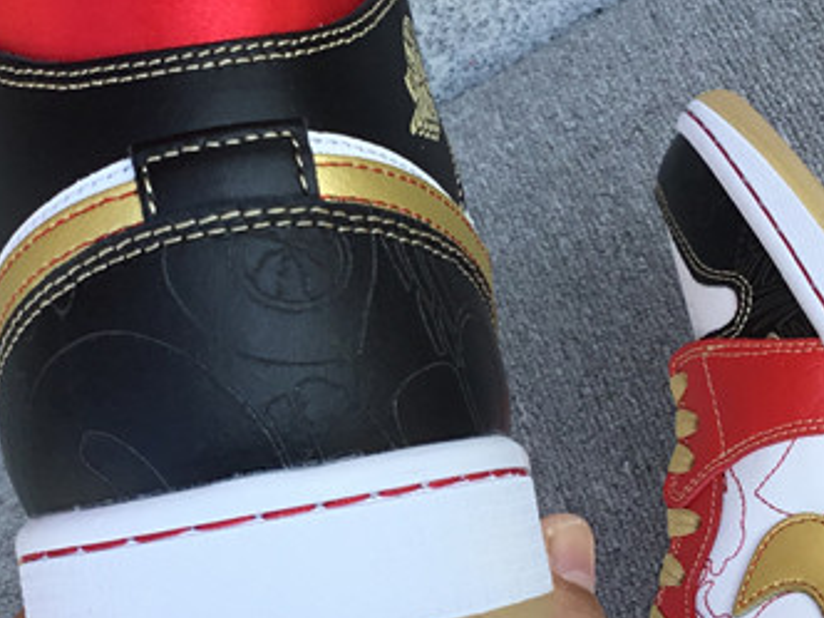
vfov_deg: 17.6
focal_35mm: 84
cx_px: 256
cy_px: 252
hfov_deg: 23.2
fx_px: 2000
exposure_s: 1/345
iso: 25
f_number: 2.4
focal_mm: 3.3
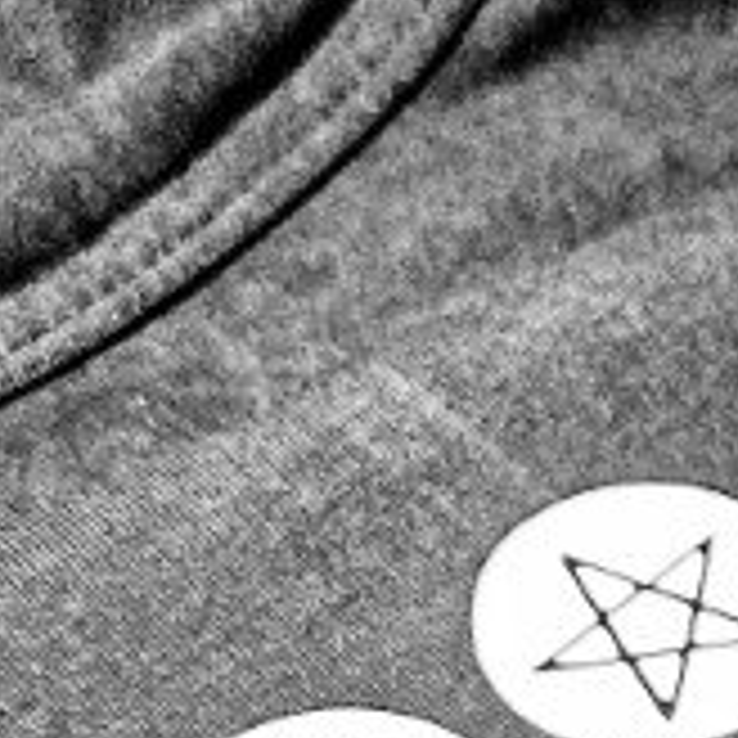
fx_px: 2388
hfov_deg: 15.8
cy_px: 1053
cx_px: 1188
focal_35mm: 99
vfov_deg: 16.3
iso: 200
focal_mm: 5.4
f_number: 1.8
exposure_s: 1/100
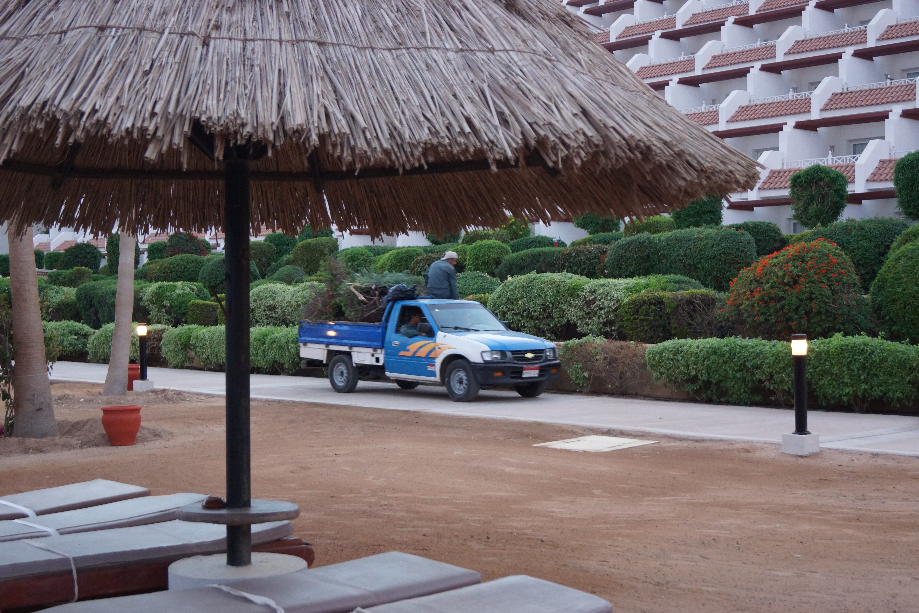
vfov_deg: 25.8
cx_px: 460
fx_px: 1340
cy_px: 306
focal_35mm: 52
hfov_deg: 37.9
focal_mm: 35
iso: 1000
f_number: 4.5
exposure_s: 1/60
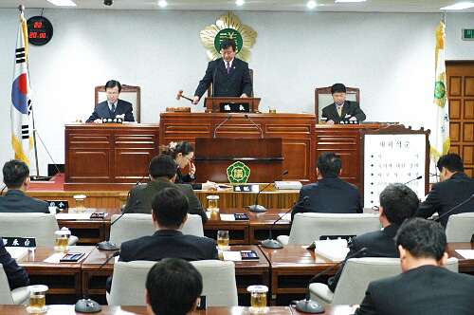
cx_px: 237
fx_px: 1026
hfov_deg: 26.0
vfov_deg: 17.4
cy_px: 158
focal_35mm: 78
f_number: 4
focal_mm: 52
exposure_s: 1/60
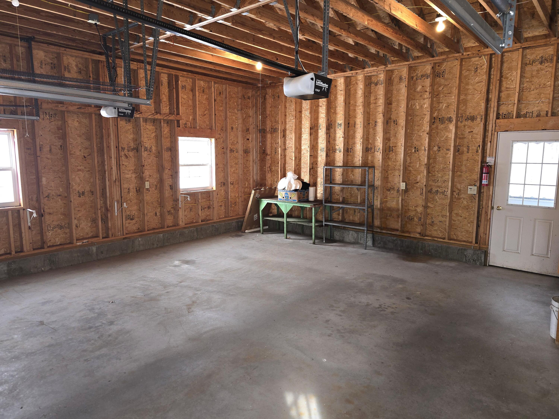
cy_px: 210
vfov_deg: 58.9
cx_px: 280
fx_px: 371
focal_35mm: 23
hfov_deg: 73.9
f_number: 1.7
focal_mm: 6.3
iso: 100
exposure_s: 1/60.2
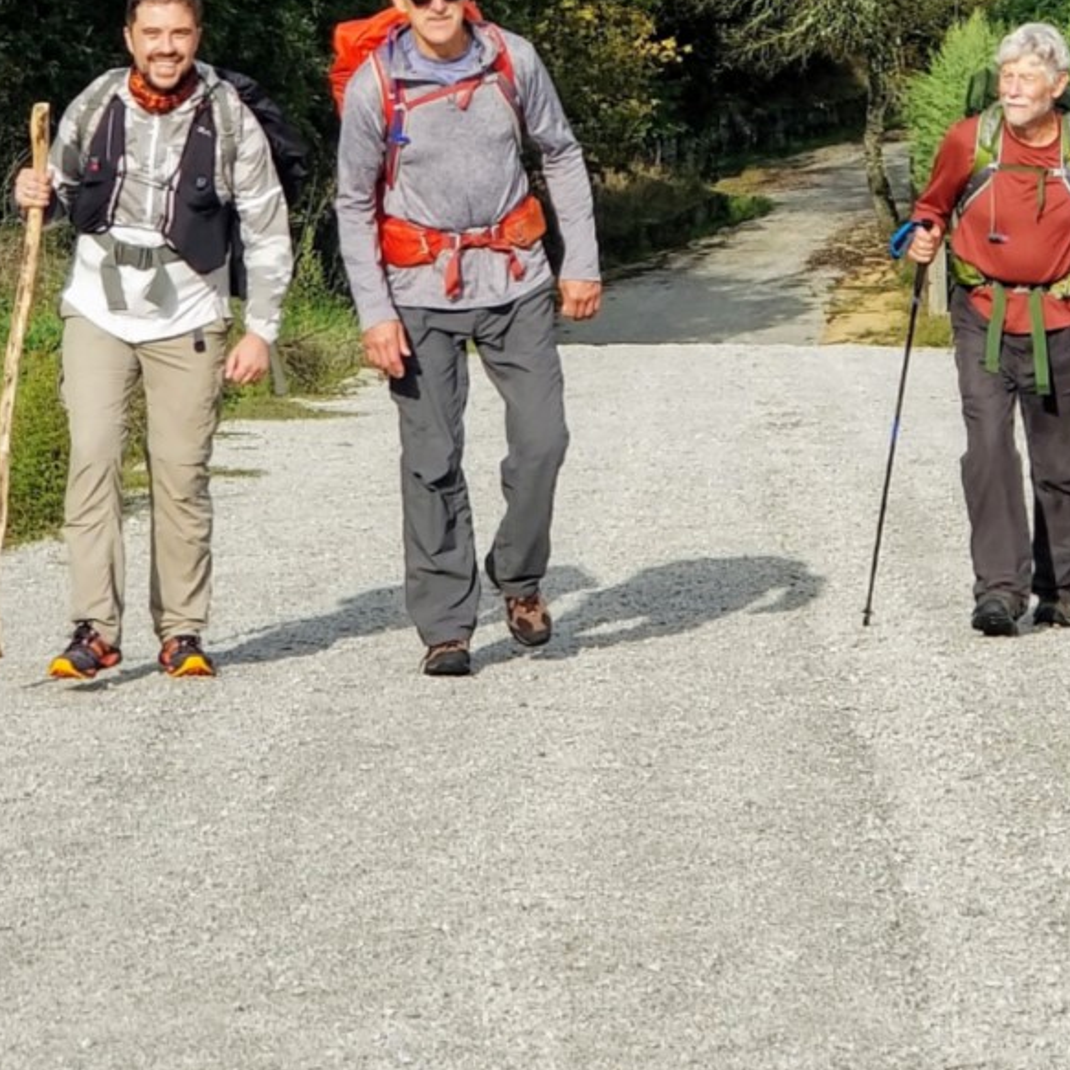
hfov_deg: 11.0
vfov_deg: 10.8
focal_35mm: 159
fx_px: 5560
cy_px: -251
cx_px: 622
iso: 25
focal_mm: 6
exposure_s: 1/766
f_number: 2.4
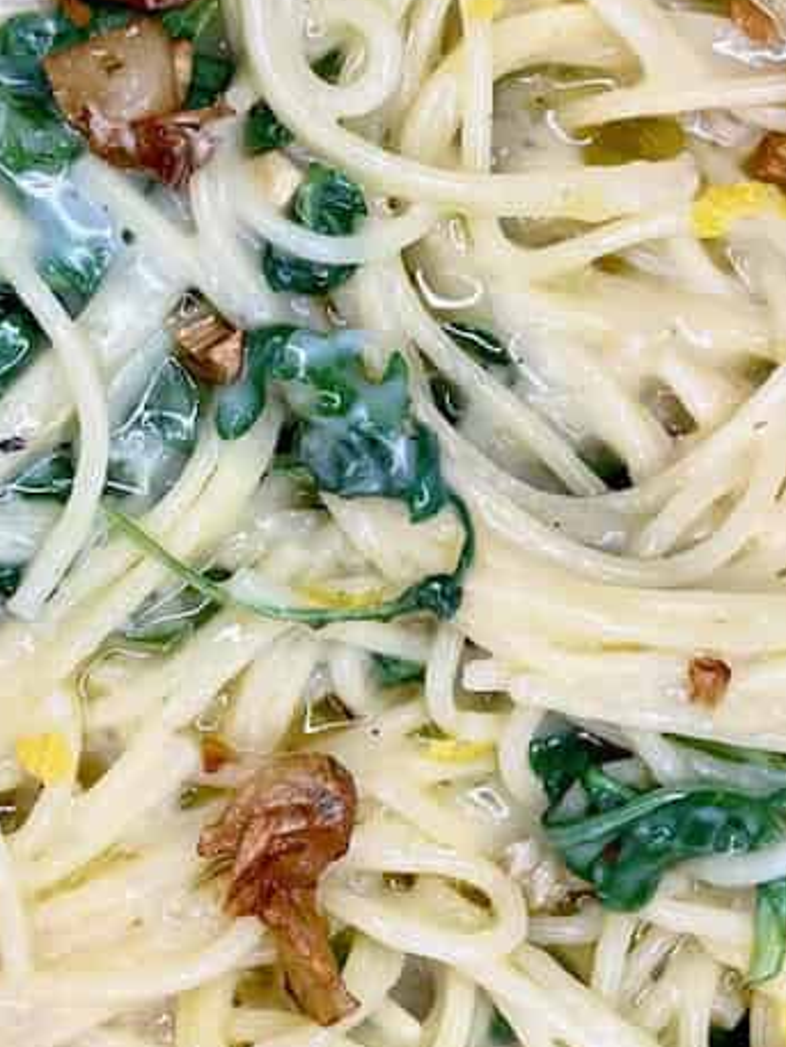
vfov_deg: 27.7
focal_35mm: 70
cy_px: 403
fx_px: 2118
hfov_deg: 20.7
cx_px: 126
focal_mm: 5.1
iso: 50
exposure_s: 1/120
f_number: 1.6
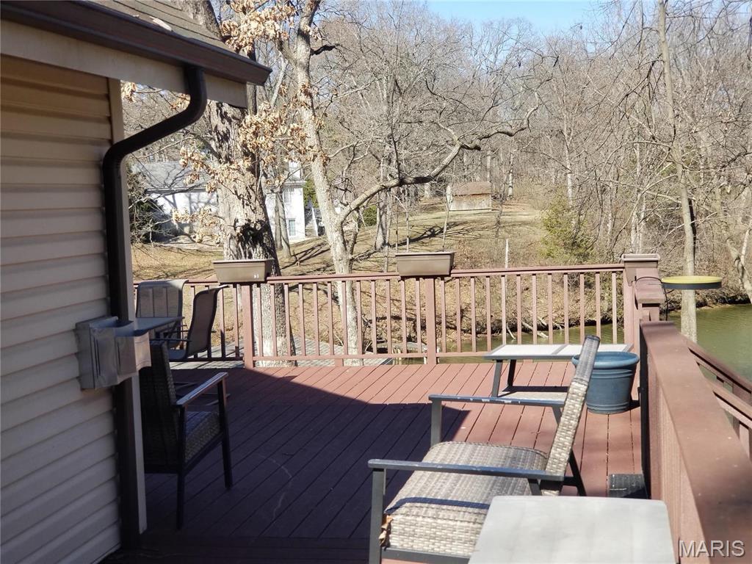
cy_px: 282
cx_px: 376
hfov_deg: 36.8
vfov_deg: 28.0
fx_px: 1130
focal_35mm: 52
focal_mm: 6
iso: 25
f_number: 2.4
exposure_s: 1/367
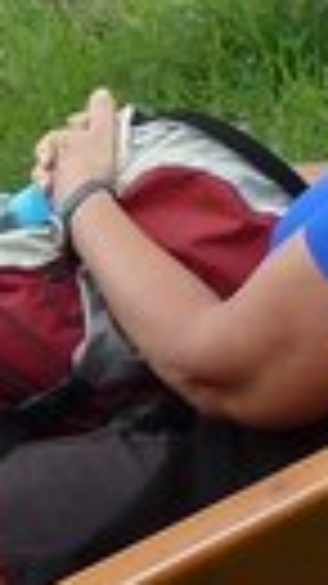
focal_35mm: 209
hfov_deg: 5.7
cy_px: -162
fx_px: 3236
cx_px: -306
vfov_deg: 10.1
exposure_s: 1/100
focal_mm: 4.1
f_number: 3.5
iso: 80
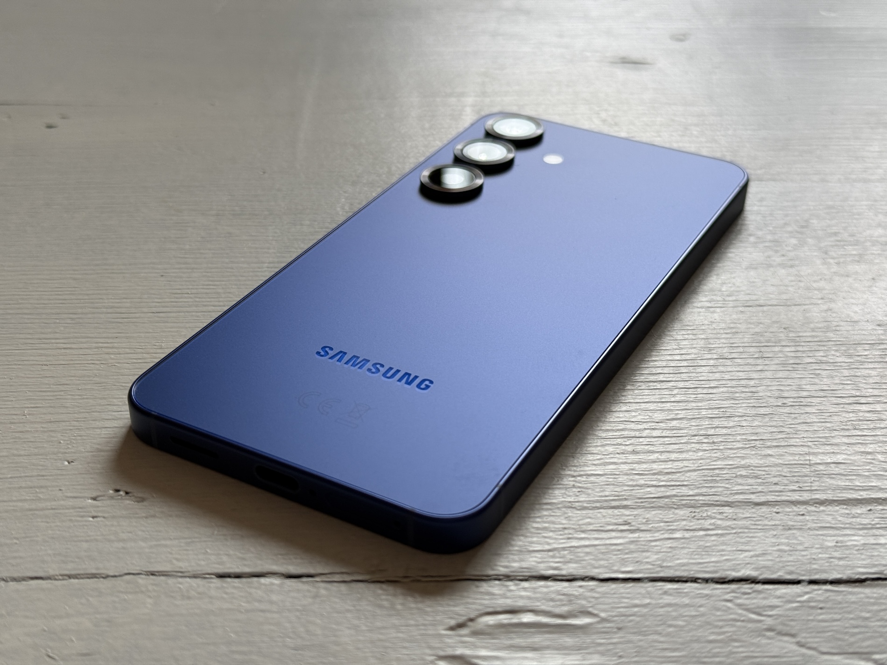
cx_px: 444
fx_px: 1230
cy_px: 332
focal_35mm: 48
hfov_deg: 39.7
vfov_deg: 30.3
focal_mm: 6.76
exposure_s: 1/62
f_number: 1.78
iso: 100
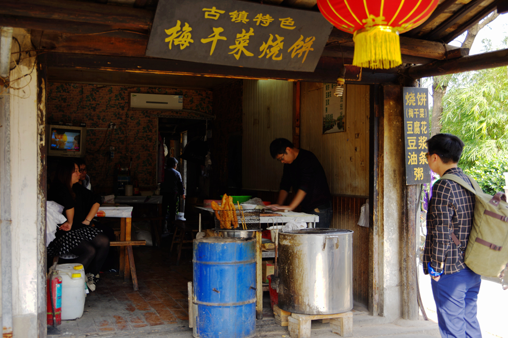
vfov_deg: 31.8
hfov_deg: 46.4
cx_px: 254
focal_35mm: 42
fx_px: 592
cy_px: 169
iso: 100
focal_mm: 28
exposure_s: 1/40
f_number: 6.3
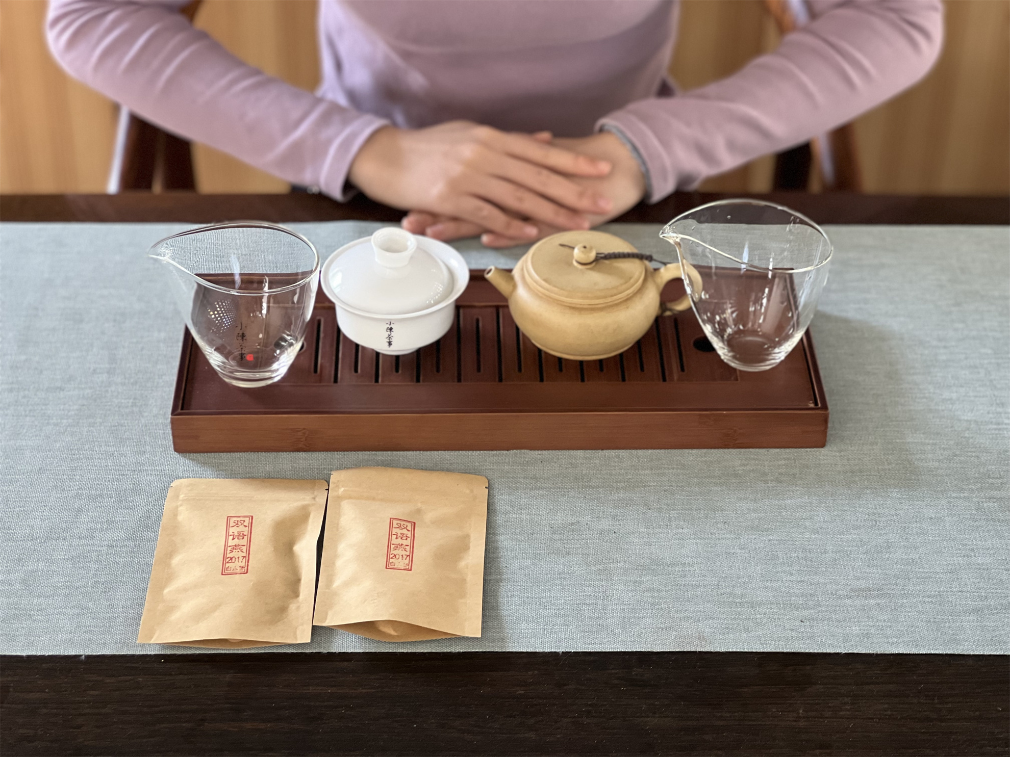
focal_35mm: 77
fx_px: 2247
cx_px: 505
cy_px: 378
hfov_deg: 25.3
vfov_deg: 19.1
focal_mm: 9
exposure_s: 1/40
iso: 250
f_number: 2.8
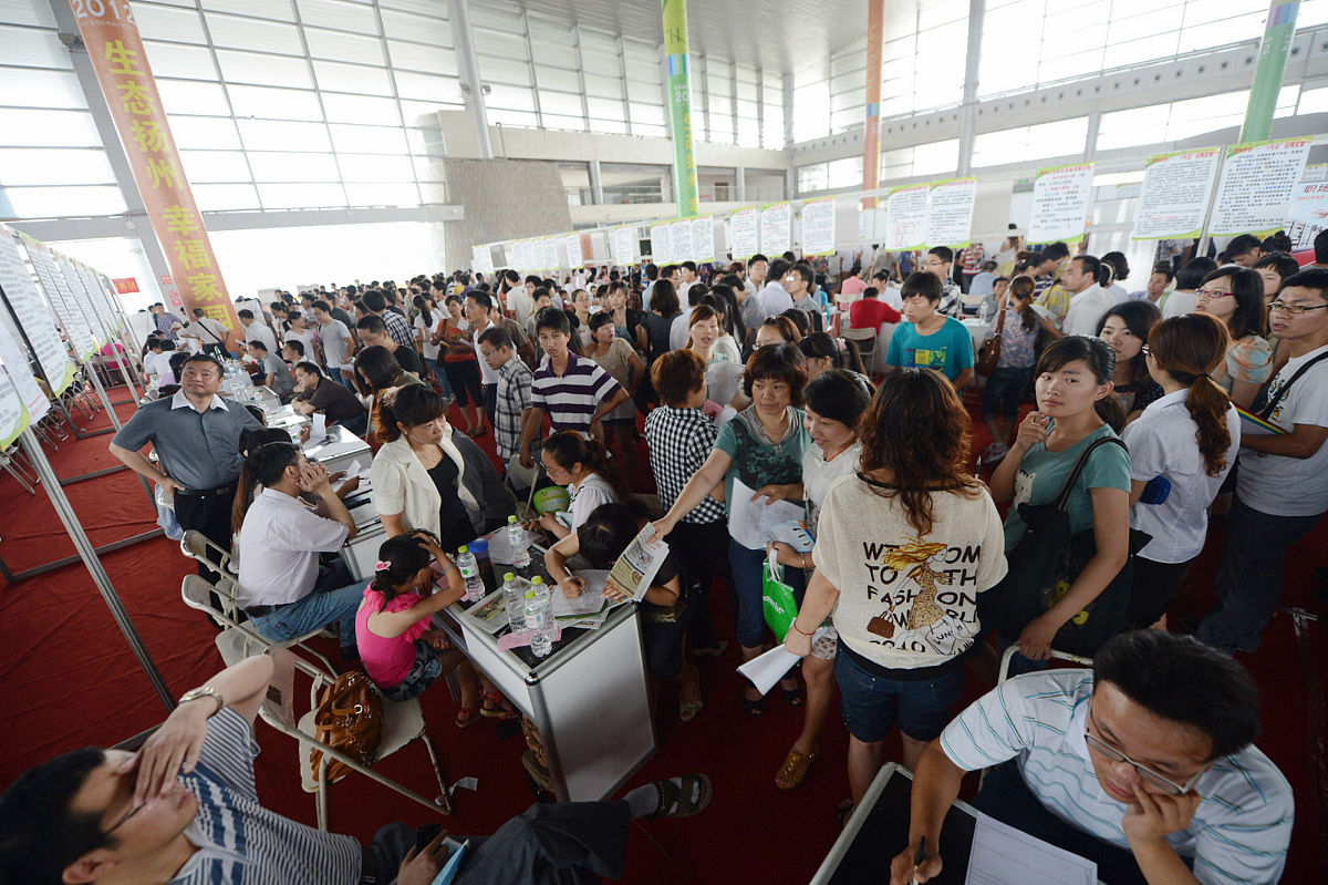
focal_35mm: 14
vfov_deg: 81.2
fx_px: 516
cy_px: 442
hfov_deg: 104.3
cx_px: 664
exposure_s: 1/250
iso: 1250
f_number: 2.8
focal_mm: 14
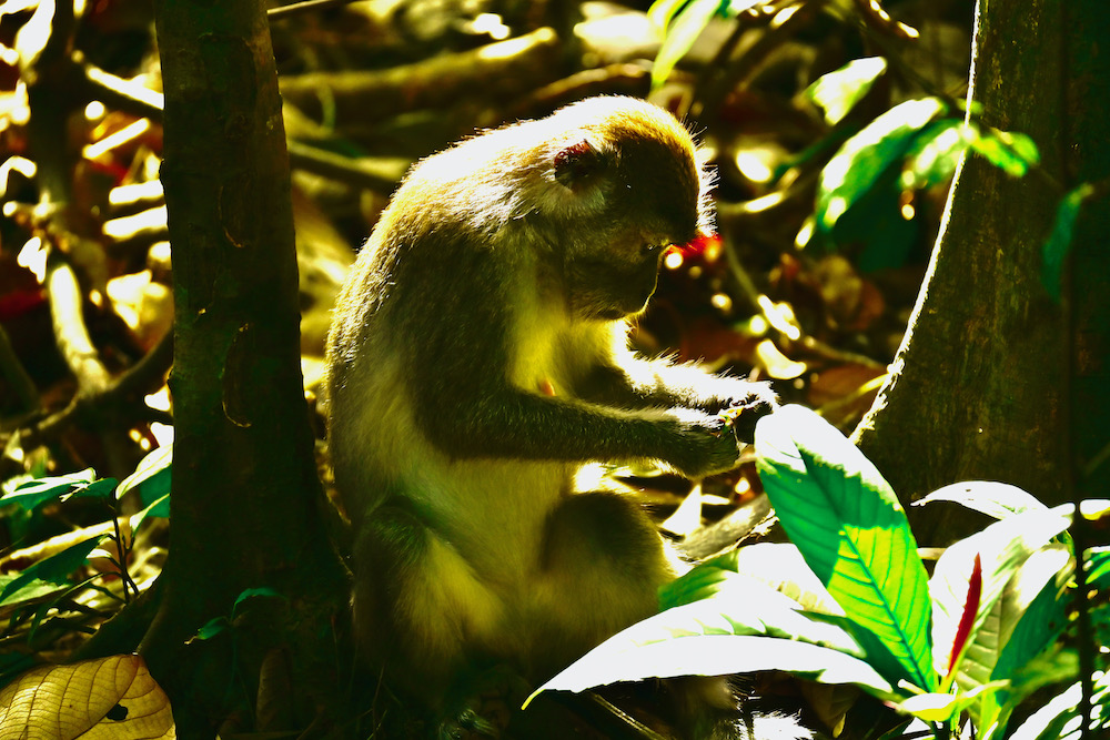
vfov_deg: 4.7
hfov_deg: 7.0
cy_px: 370
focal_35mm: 292
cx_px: 555
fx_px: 9019
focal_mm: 195
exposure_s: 1/125
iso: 400
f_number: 5.6
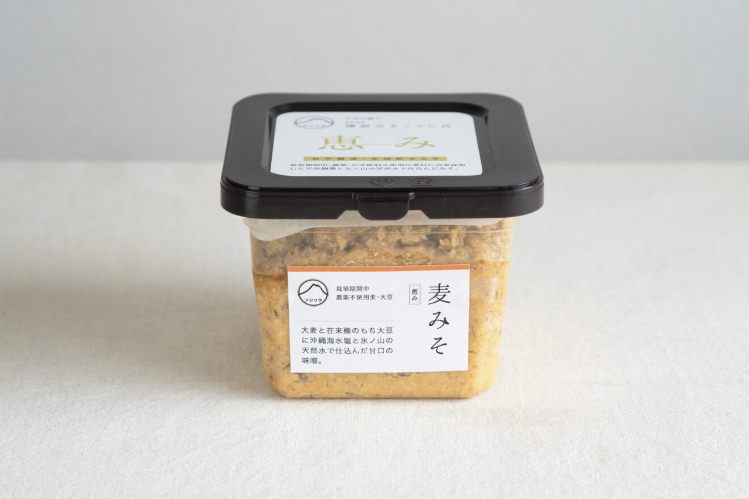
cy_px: 250
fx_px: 1716
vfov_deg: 16.6
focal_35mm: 82
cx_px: 374
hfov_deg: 24.6
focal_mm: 55
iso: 800
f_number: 5
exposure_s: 1/500
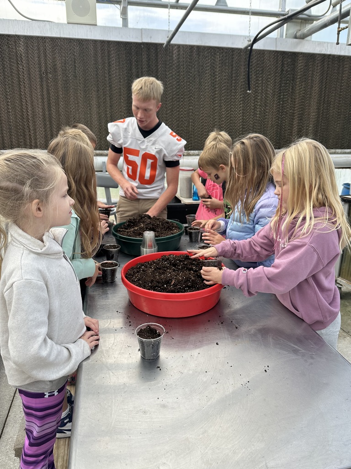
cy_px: 234
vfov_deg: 71.6
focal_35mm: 24
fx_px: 324
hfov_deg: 56.8
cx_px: 176
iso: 80
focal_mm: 6.86
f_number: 1.78
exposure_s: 1/404
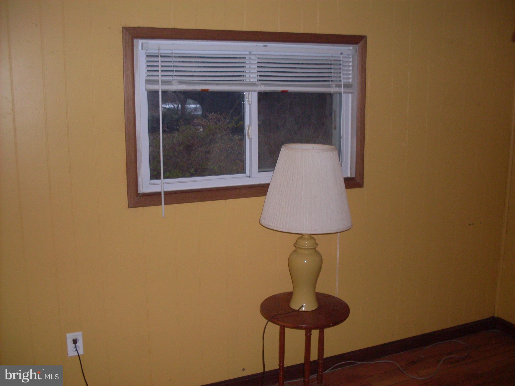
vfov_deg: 37.7
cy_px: 193
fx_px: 565
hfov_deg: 49.0
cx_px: 258
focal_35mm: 38
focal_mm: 6.3
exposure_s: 1/45
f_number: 2.8
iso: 100
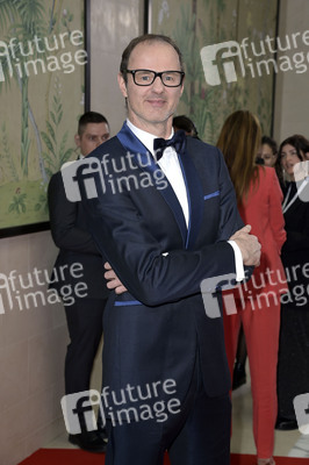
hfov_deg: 20.9
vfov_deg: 31.0
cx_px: 154
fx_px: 838
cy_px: 232
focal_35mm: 65
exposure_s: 1/200
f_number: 5.6
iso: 640
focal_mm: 65
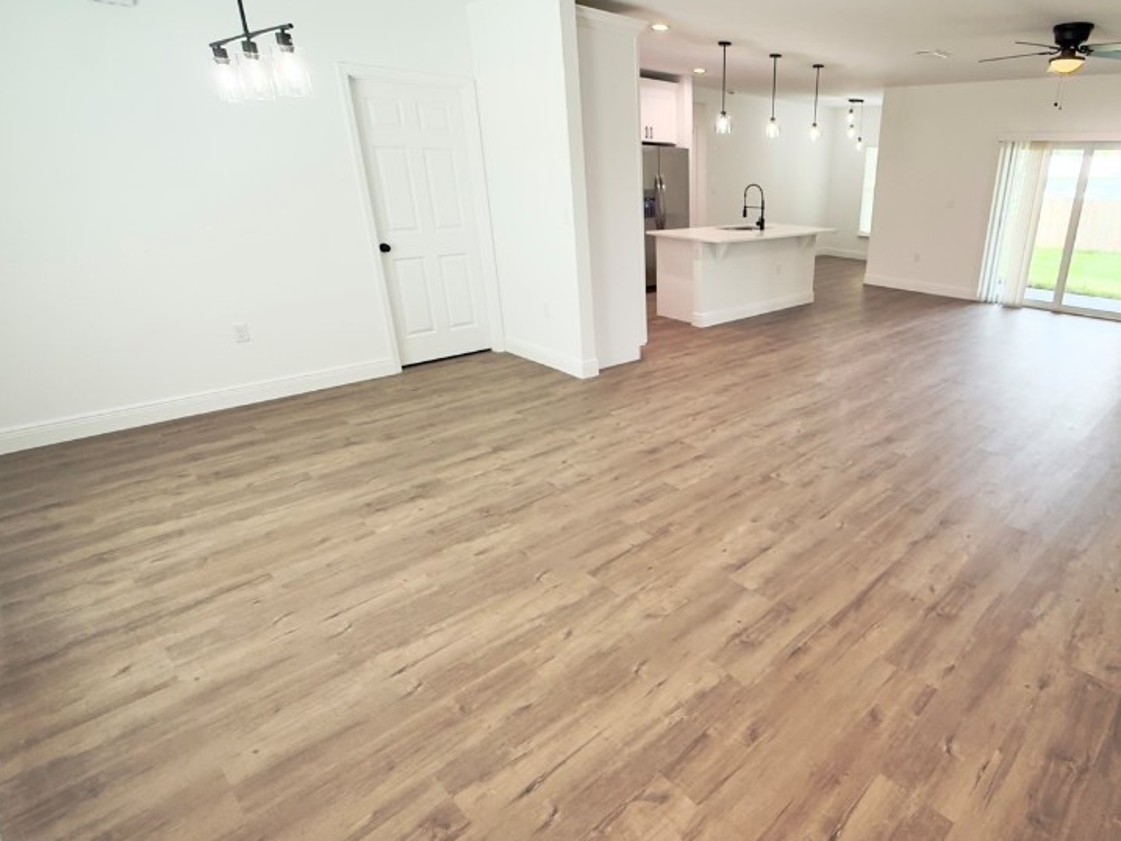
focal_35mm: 20
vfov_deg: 66.0
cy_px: 420
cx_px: 744
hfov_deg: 79.1
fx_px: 648
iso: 200
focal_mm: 2.22
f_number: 2.2
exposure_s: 1/120
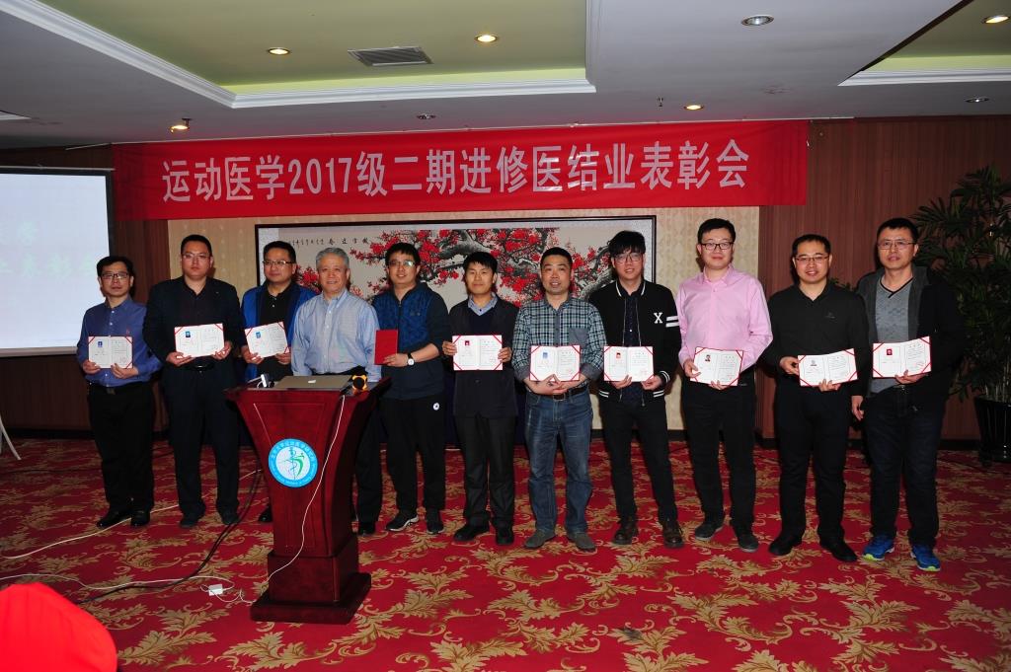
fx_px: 758
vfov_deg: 47.9
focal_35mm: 27
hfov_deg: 67.4
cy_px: 336
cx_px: 506
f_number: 4.5
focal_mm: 27
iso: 320
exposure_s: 1/125
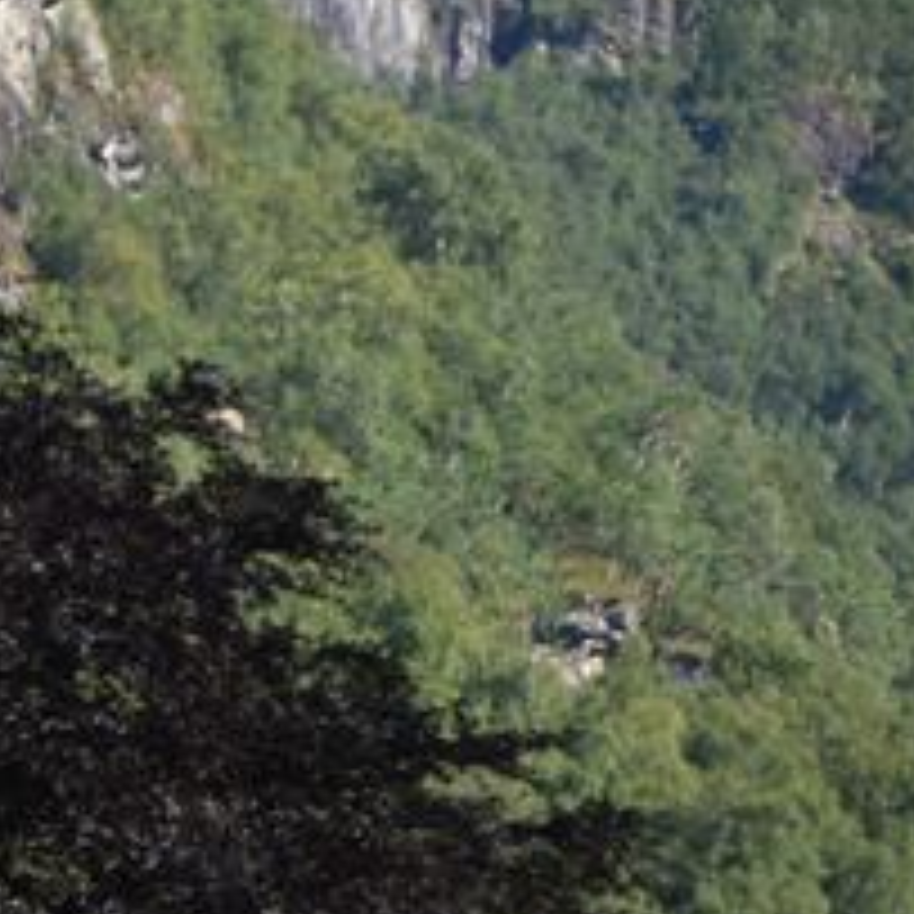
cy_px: 1299
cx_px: -1342
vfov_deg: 2.8
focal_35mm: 629
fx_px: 18790
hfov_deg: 2.8
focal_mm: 98
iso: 110
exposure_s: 1/320
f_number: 5.6
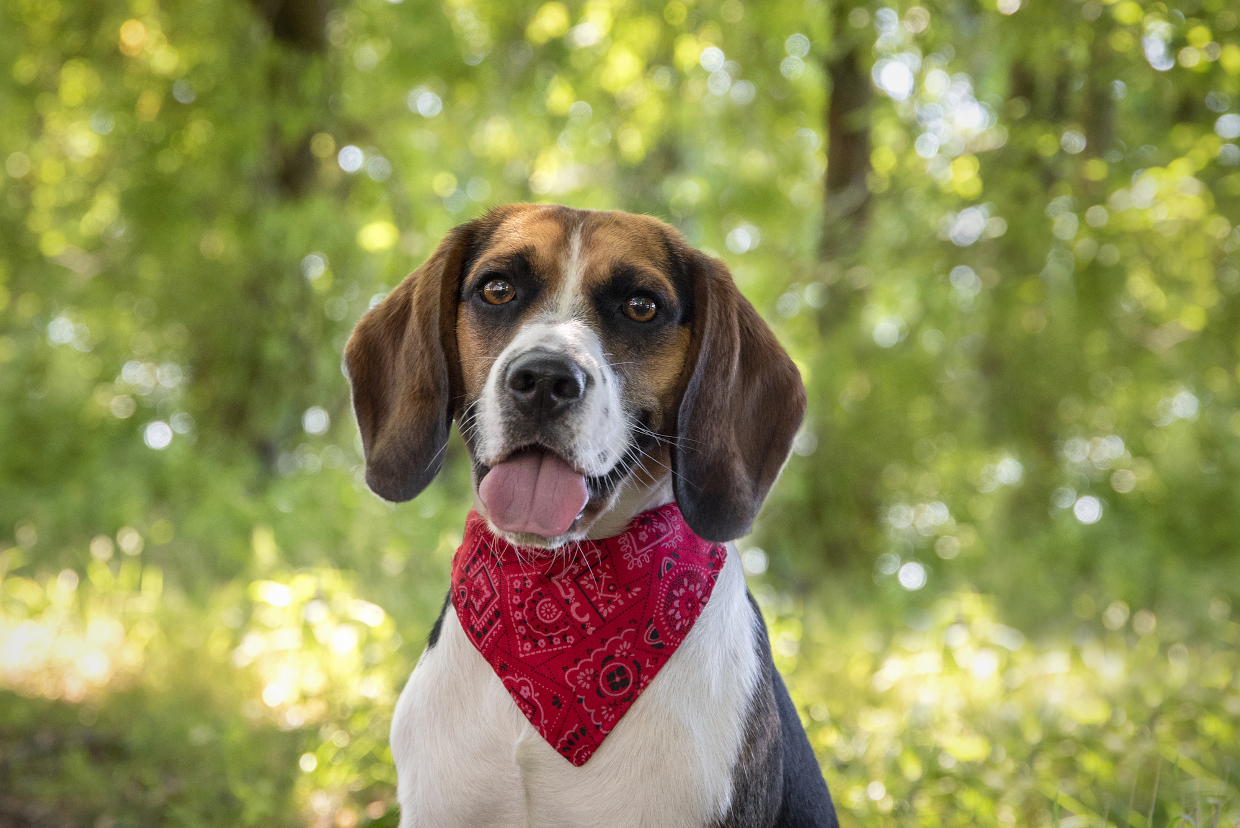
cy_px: 414
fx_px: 2136
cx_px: 620
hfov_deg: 32.4
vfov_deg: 21.9
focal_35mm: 62
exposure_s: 1/160
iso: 800
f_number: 4.5
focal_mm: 62
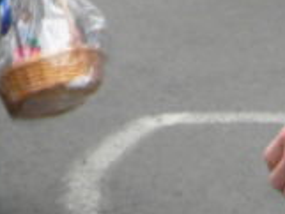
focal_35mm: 178
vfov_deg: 8.0
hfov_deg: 10.0
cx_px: 635
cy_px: -193
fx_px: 1467
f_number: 3.5
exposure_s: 1/556
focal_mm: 5
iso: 150
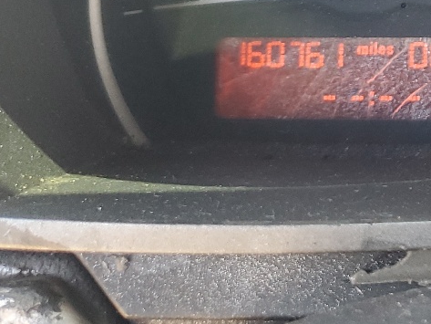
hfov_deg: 19.2
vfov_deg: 15.5
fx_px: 1096
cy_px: -163
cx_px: 663
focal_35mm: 88
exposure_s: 1/60.2
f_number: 1.5
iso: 73
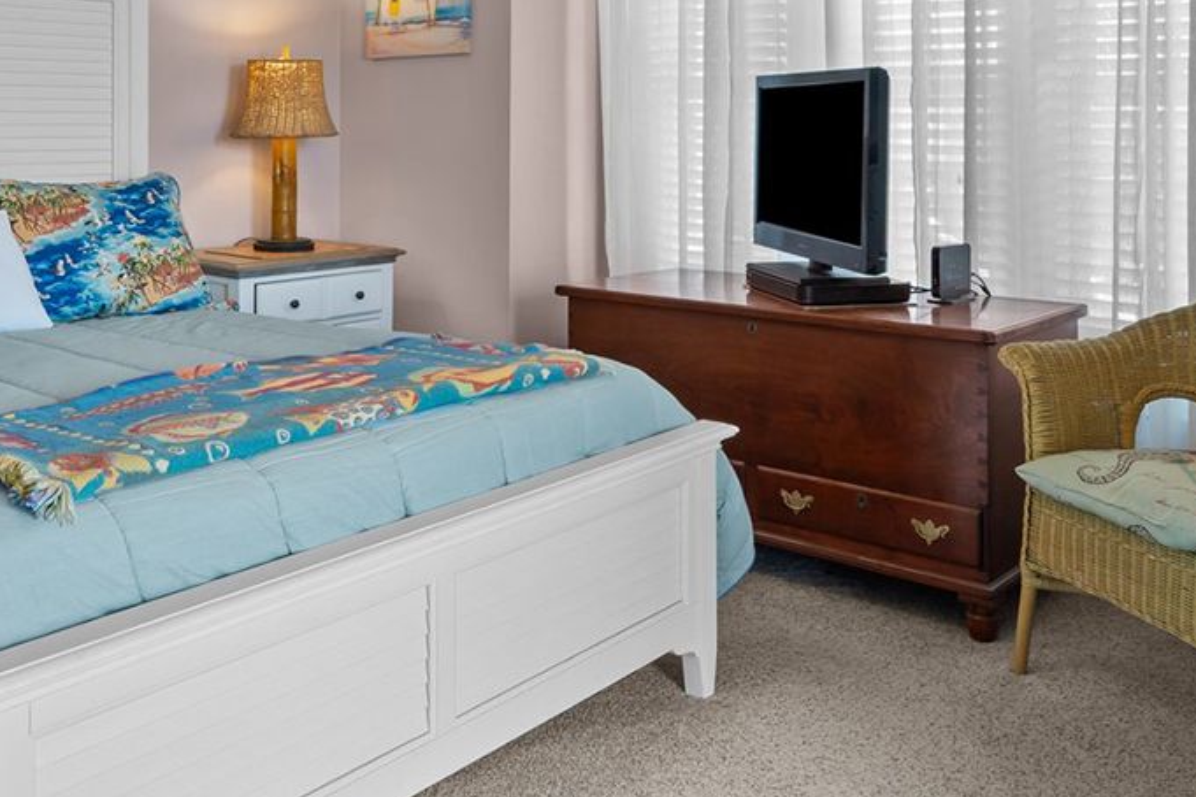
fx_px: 1229
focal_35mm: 37
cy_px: 109
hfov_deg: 51.8
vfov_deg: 34.3
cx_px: 527
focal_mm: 14
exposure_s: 1/2.5
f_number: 8
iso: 100
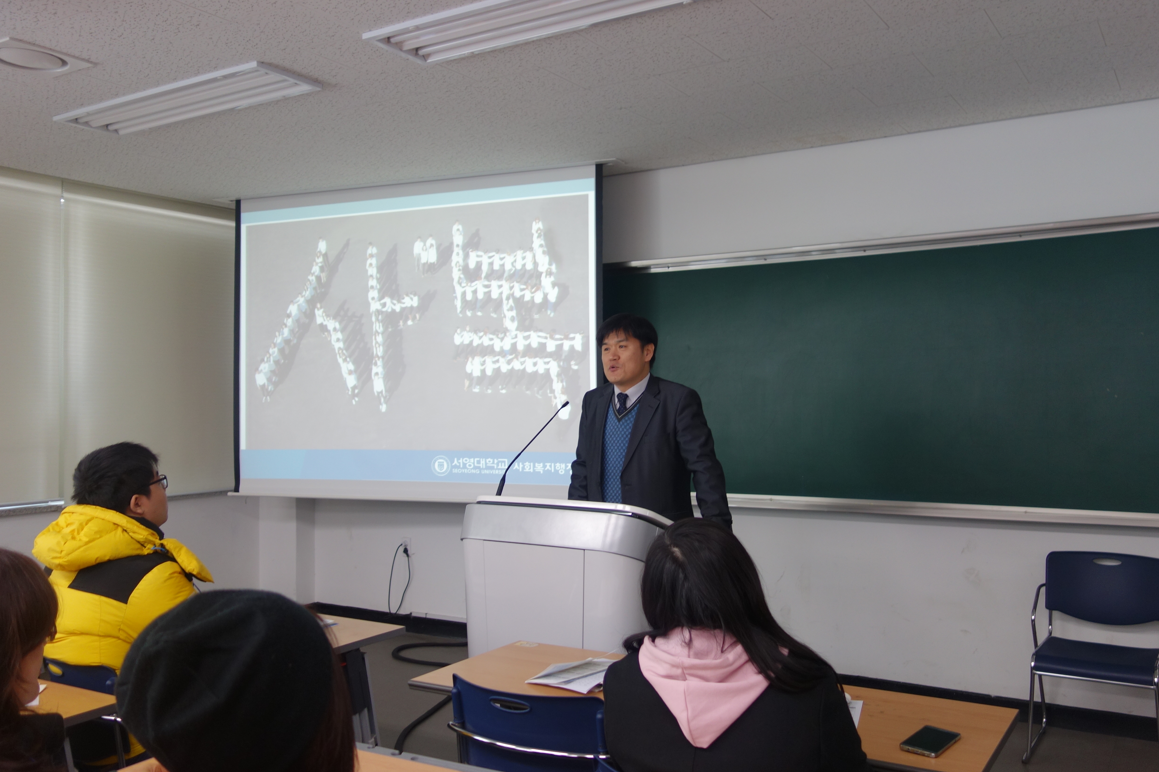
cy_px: 364
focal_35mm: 31
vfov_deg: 42.3
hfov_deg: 60.2
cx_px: 612
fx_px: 998
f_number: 1.8
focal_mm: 10.4
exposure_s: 1/50
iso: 125
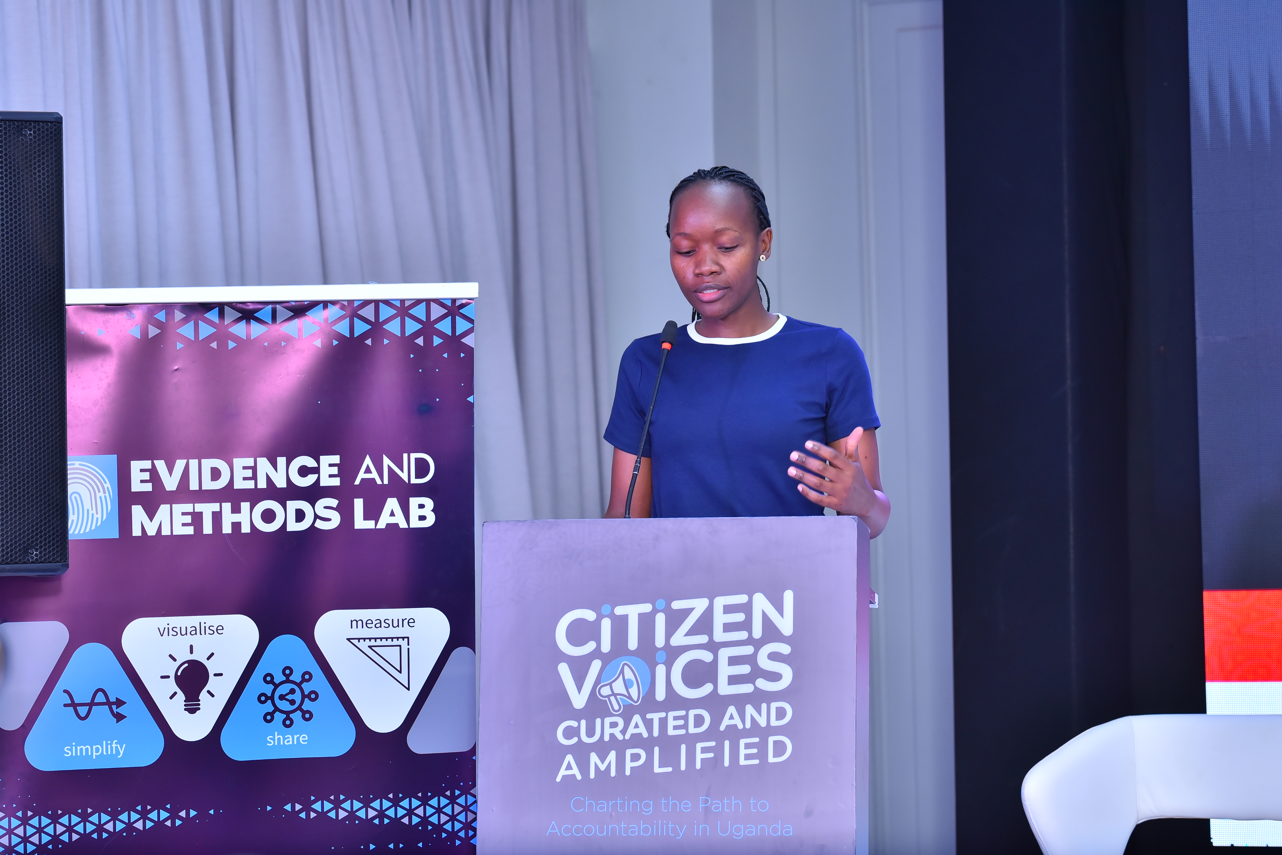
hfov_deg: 15.2
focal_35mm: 135
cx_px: 641
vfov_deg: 10.2
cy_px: 428
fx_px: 4807
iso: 500
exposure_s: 1/250
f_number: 5
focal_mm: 135
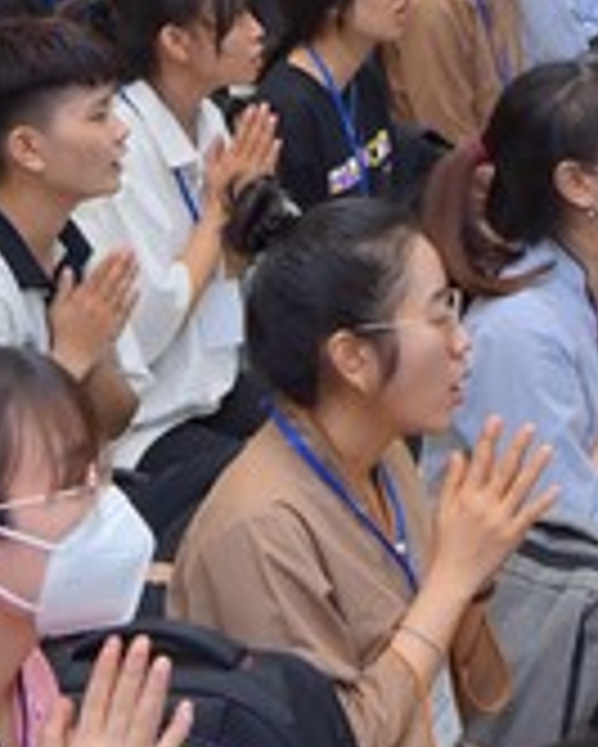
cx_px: 587
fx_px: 3581
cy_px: 72
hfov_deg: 9.5
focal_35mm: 162
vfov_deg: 11.8
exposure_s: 1/125
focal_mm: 44
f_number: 5
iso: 1250
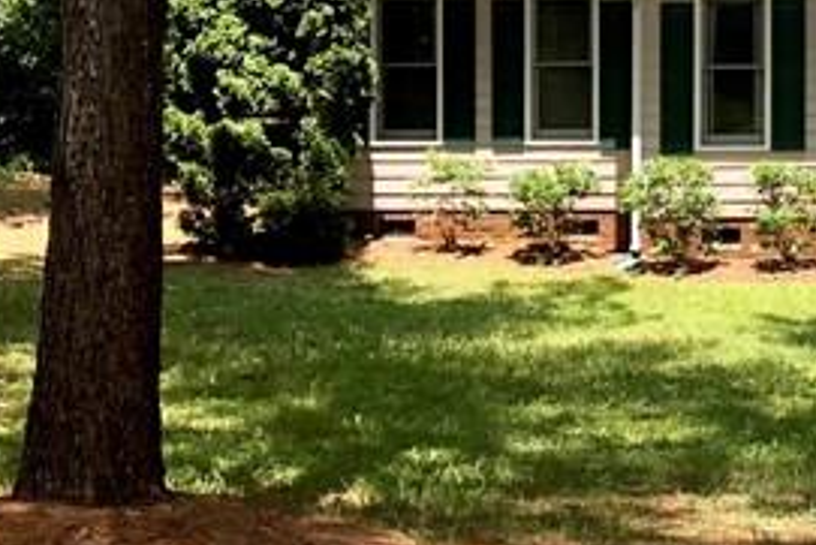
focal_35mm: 110
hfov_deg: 17.4
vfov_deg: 12.1
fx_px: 2495
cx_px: 1063
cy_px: -148
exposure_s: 1/442
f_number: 1.8
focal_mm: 3.99
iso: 20
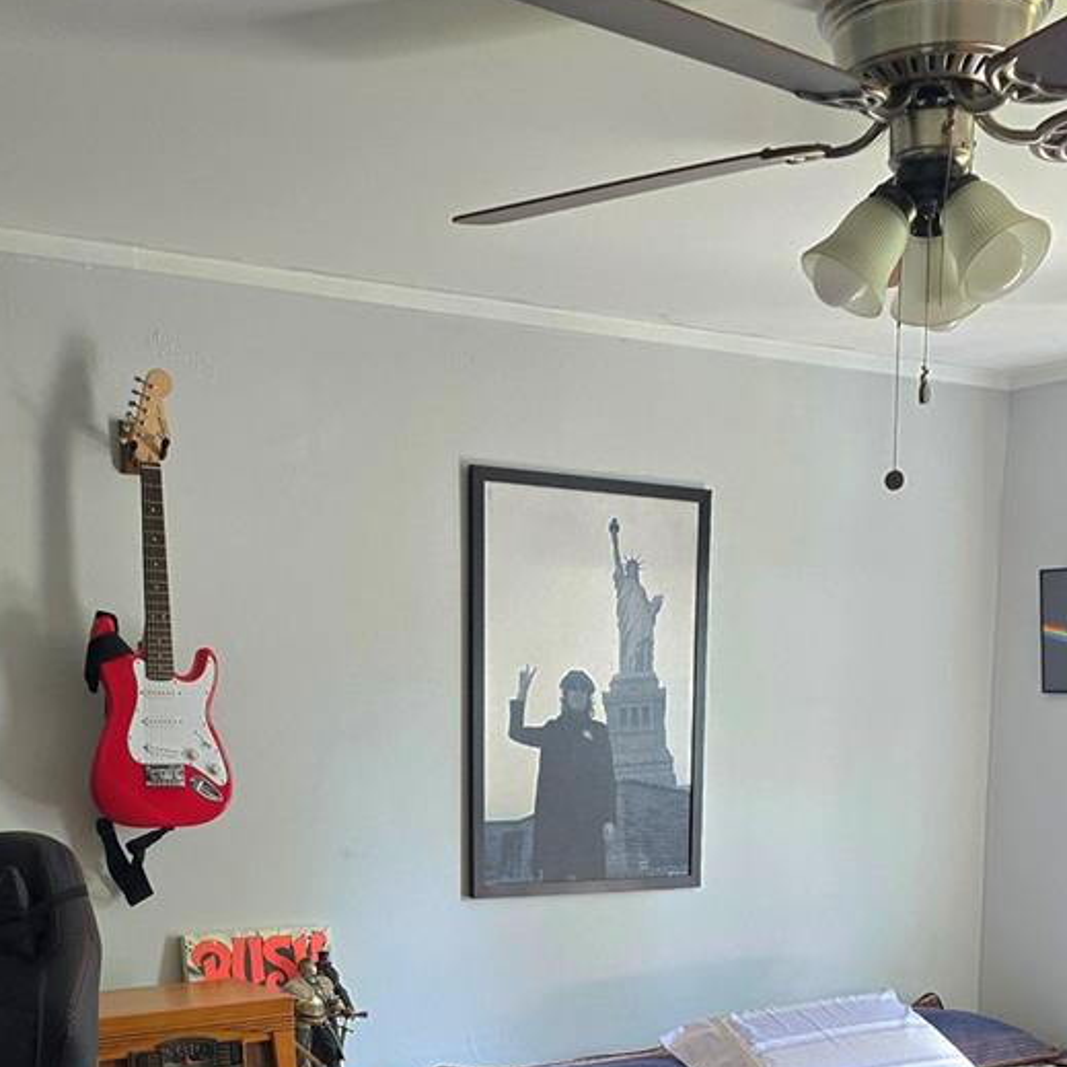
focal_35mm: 47
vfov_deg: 33.9
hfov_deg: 36.0
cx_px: 580
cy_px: 977
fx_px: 1639
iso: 250
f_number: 1.7
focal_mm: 6.3
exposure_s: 1/120
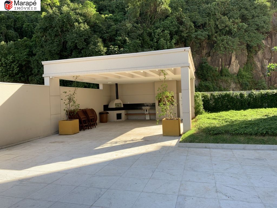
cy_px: 104
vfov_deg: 53.1
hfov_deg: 67.3
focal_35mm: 26
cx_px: 138
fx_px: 208
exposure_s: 1/481
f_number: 1.8
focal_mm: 4.25
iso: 25
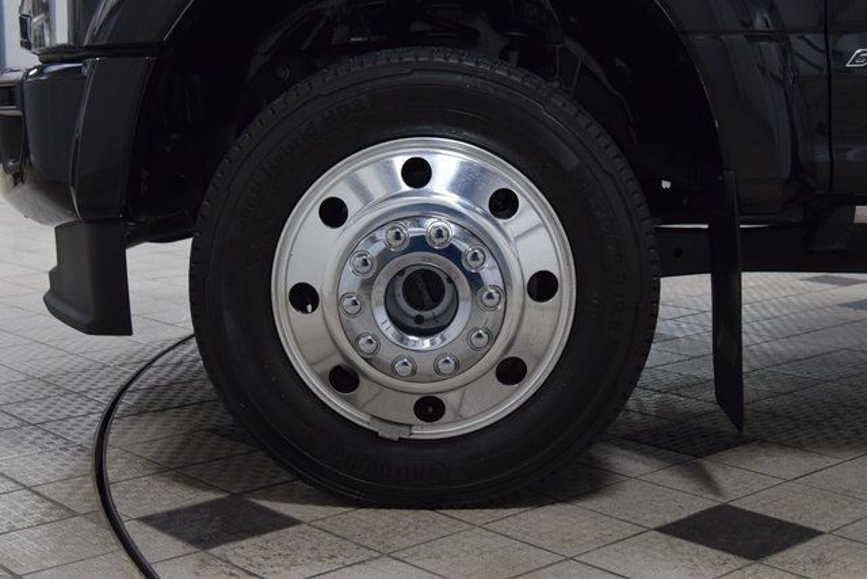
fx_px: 1373
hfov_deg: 35.0
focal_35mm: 57
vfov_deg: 23.8
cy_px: 290
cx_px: 434
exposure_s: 1/60
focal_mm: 38
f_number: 6.3
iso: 1600
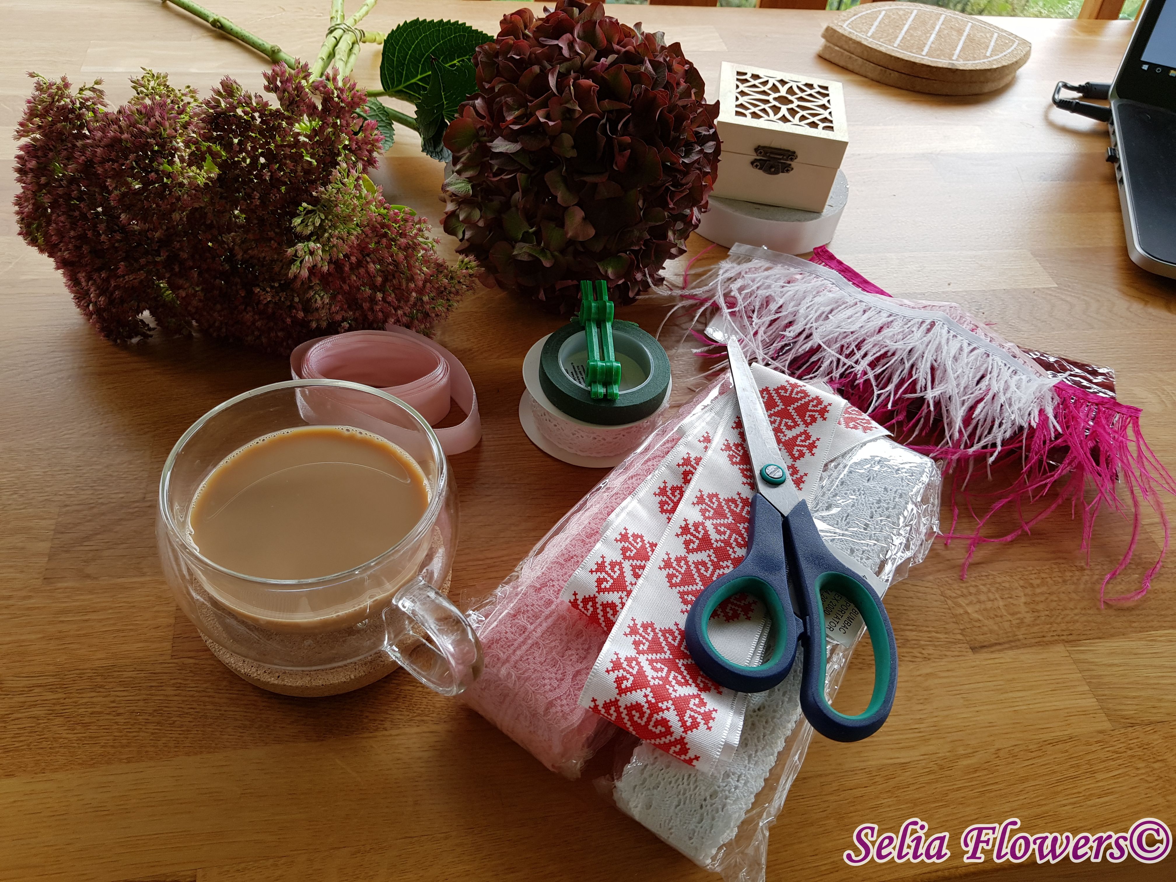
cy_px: 441
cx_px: 588
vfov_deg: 53.1
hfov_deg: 67.3
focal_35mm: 26
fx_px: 883
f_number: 1.7
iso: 40
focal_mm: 4.2
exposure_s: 1/100
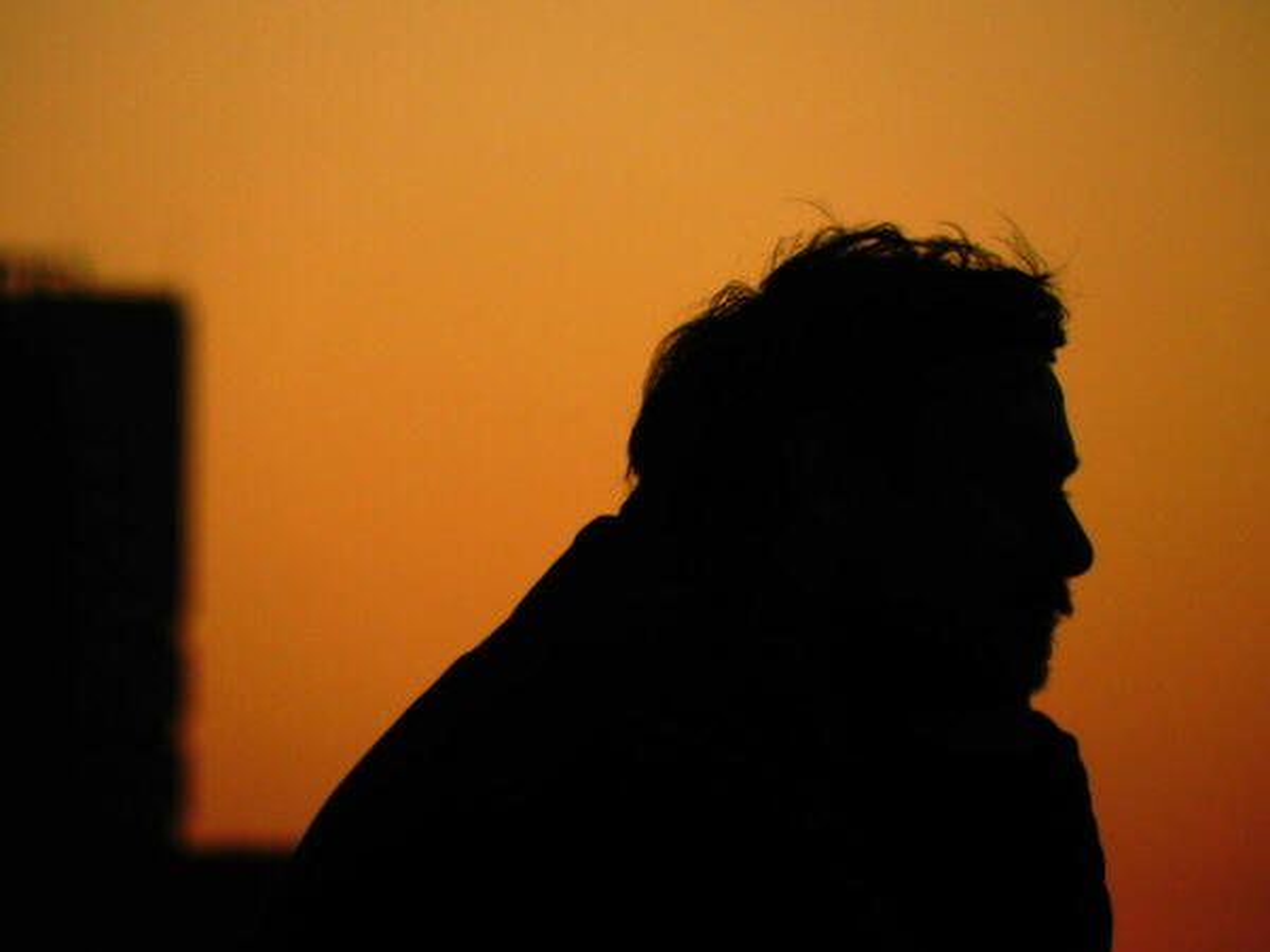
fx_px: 24875
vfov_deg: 2.2
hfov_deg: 2.9
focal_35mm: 678
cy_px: 476
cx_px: 635
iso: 160
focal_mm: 120
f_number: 5
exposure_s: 1/1000
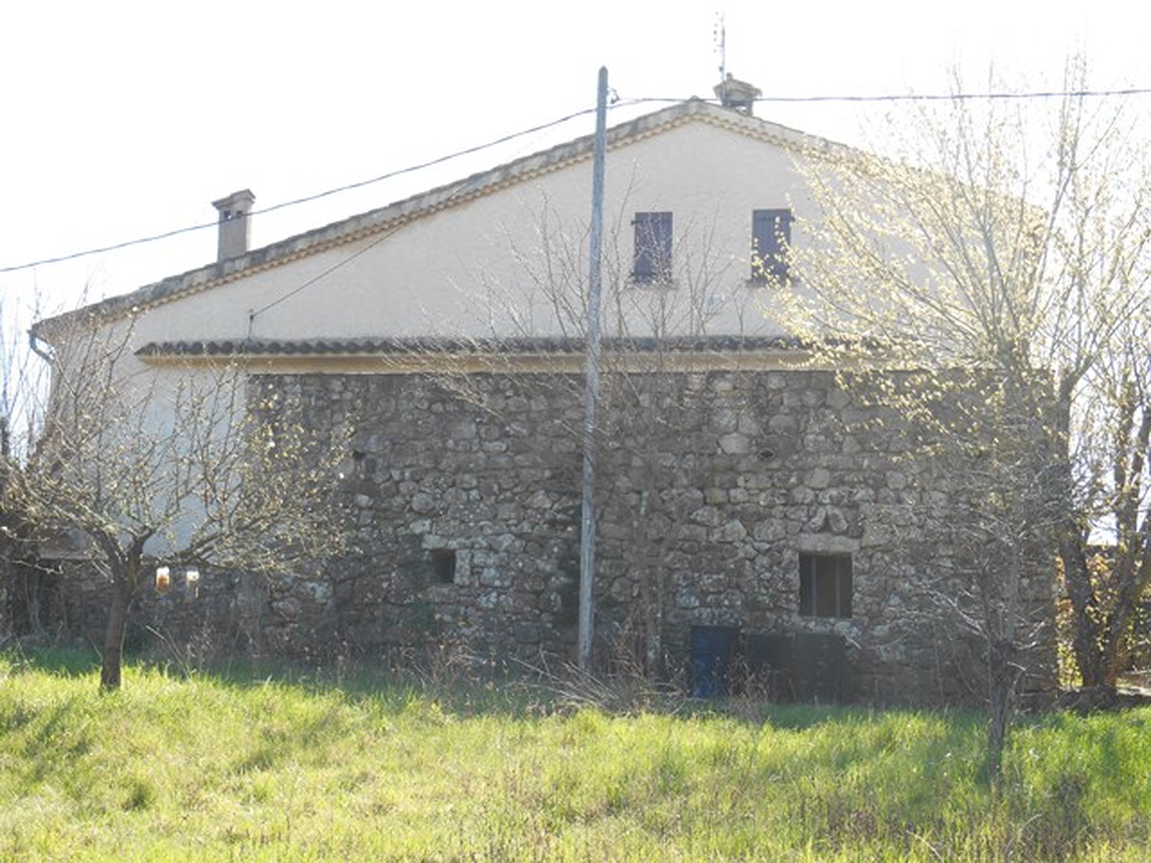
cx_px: 576
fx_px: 2028
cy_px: 432
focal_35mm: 61
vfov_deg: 24.0
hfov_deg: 31.7
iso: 80
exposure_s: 1/125
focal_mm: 10.9
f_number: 4.4
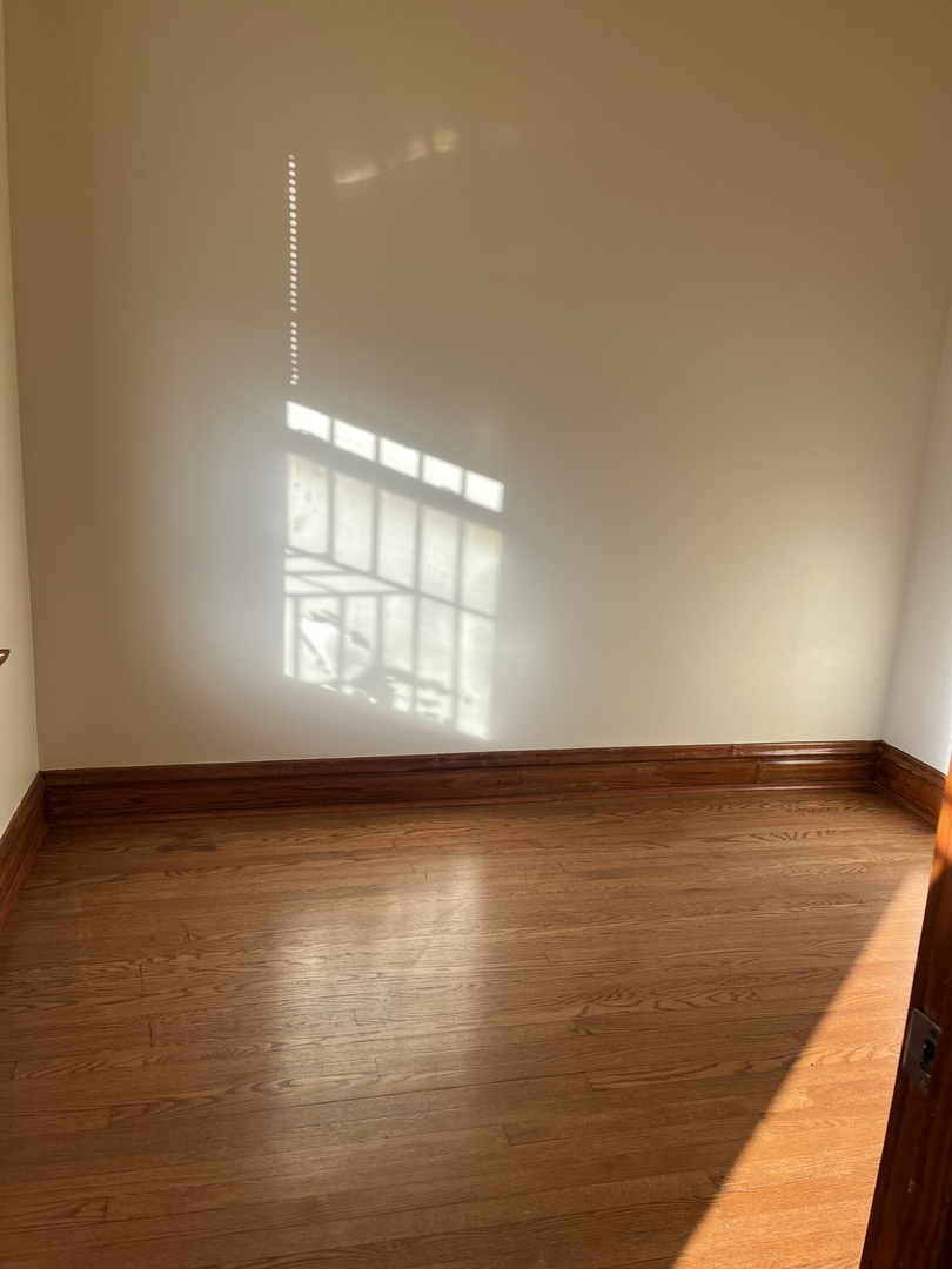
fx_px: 953
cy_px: 634
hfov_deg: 53.1
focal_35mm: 26
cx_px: 476
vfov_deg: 67.3
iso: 50
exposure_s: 1/363
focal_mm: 5.1
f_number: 1.6
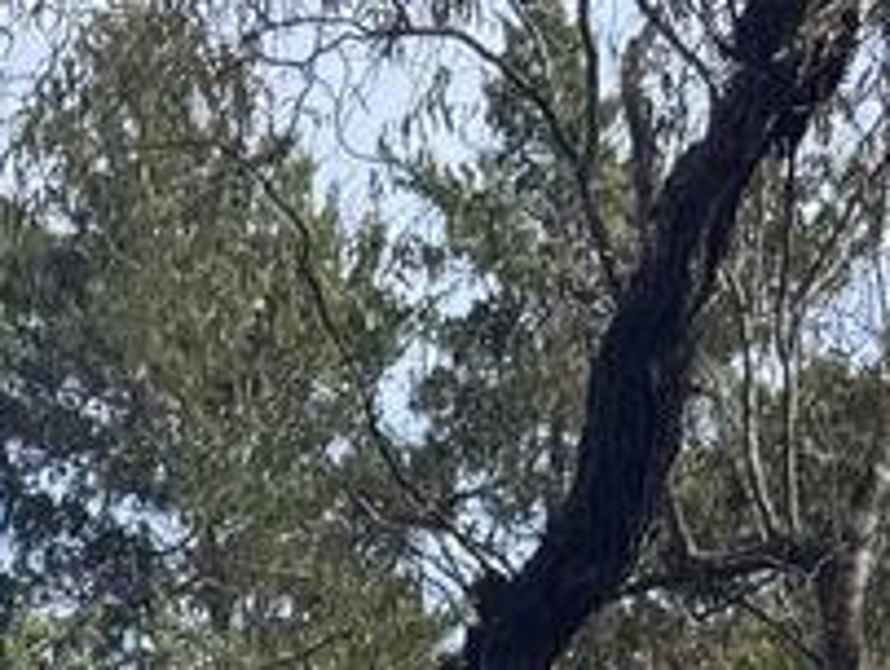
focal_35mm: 171
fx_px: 4402
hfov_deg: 10.8
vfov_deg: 8.0
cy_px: 1693
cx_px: -753
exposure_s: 1/2105
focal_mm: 6.76
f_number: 1.78
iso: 80
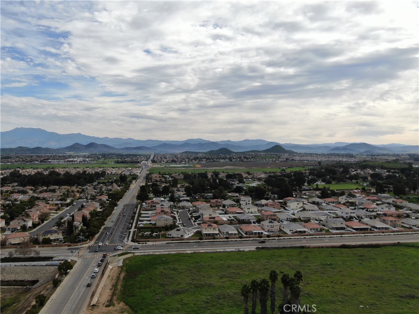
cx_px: 210
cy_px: 157
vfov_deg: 45.4
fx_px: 375
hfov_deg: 58.4
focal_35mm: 31
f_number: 3.1
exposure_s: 1/1250
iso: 100
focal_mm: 5.33
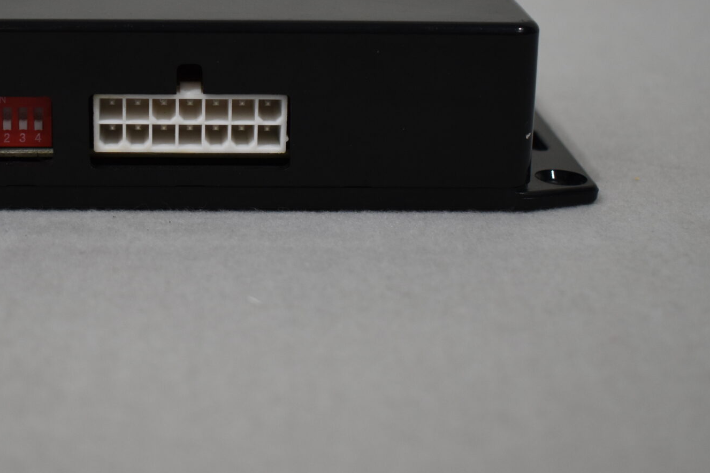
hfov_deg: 24.9
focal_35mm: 81
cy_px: 123
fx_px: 1598
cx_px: 216
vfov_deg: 16.8
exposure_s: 1/250
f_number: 4.2
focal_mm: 28
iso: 450
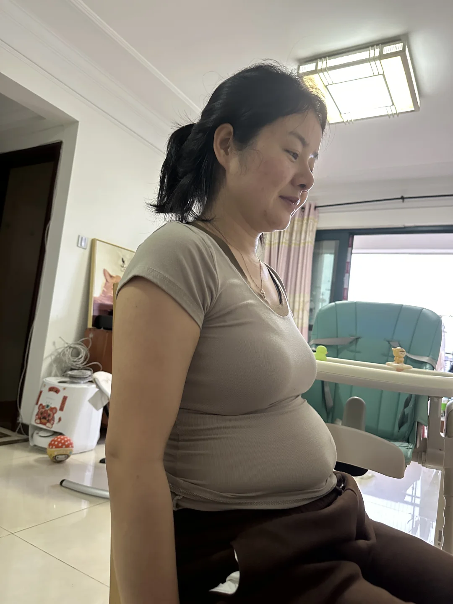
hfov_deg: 56.8
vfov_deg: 71.6
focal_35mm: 24
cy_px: 302
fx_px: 419
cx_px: 226
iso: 640
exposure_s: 1/50
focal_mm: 6.86
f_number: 1.78
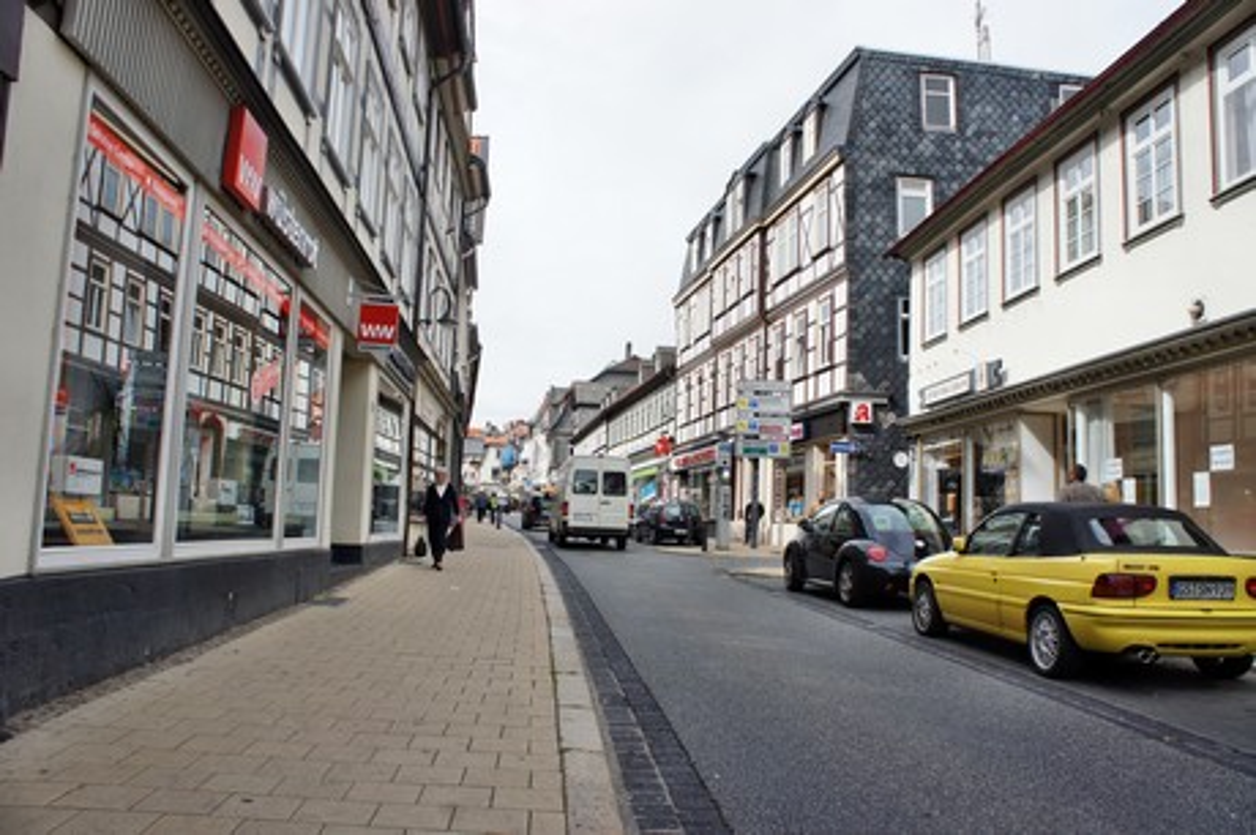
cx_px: 628
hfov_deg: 67.4
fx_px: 941
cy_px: 418
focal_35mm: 27
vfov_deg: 47.9
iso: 200
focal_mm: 18
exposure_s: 1/320
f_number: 7.1
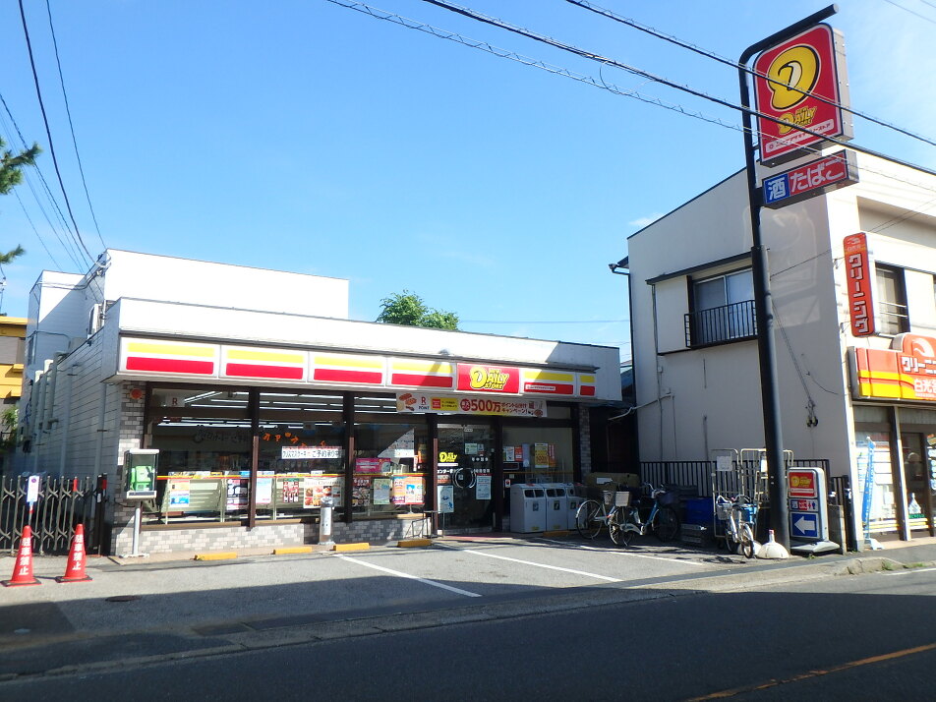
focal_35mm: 29
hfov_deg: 61.7
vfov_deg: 48.2
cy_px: 351
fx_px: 784
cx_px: 468
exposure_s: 1/500
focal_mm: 5.2
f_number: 4.6
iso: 125
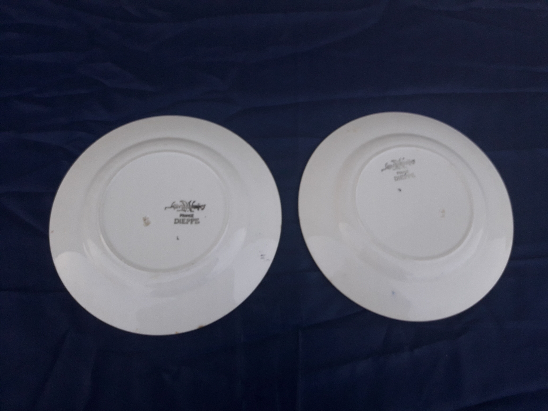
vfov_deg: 49.7
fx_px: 443
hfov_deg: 63.4
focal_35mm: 28
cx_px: 274
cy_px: 206
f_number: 1.9
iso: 64
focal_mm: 3.7
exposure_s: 1/33
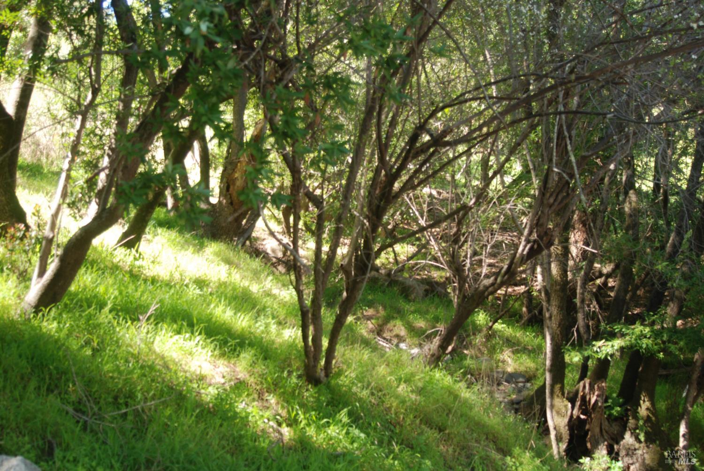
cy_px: 236
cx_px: 352
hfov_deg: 46.3
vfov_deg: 32.0
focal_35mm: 42
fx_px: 822
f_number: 3.5
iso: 125
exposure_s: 1/40
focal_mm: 28
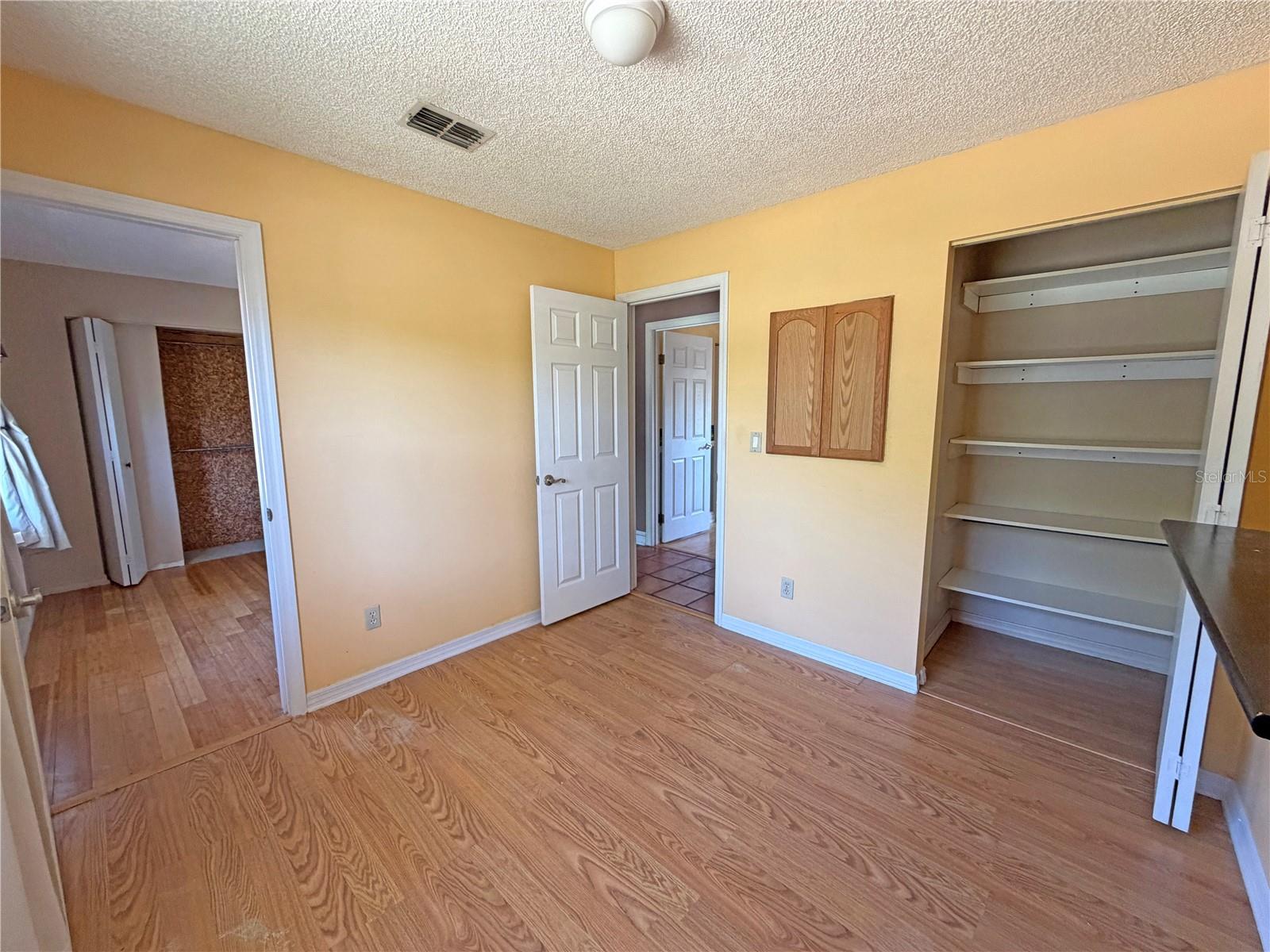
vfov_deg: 85.7
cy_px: 476
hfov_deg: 102.1
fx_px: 514
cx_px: 635
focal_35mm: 14
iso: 320
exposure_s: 1/98
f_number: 2.2
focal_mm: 2.22
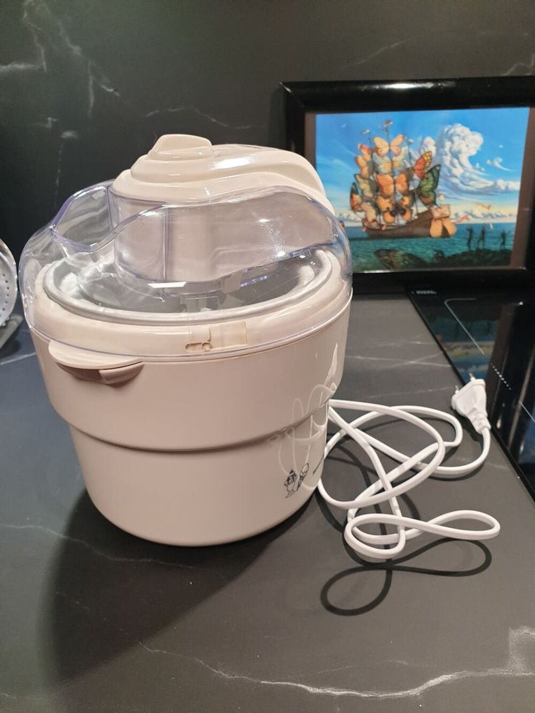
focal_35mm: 26
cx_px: 268
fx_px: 536
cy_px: 356
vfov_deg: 67.3
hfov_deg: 53.1
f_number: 2.4
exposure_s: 1/50
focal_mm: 4.3
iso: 250
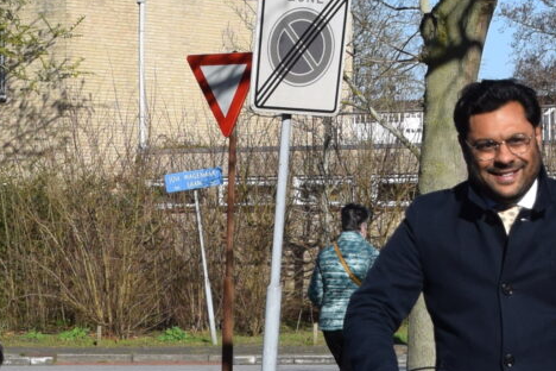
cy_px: 207
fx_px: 3243
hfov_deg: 9.8
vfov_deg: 6.5
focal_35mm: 210
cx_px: 95
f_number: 7.1
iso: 400
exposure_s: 1/1600
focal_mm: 32
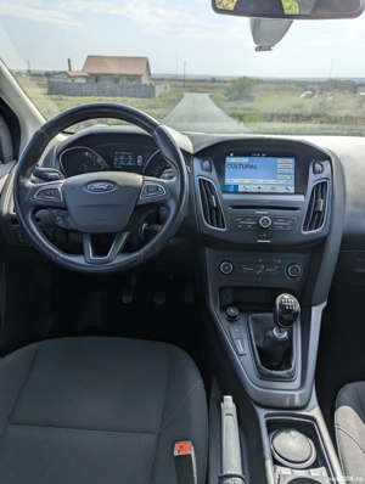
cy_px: 242
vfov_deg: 71.5
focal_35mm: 24
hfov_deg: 57.0
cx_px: 182
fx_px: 336
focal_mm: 6.81
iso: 36
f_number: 1.85
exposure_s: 1/1230
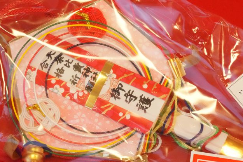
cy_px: 106
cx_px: 187
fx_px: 959
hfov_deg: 14.4
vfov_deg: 9.7
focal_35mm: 142
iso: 12800
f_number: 8
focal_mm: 74
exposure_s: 1/160
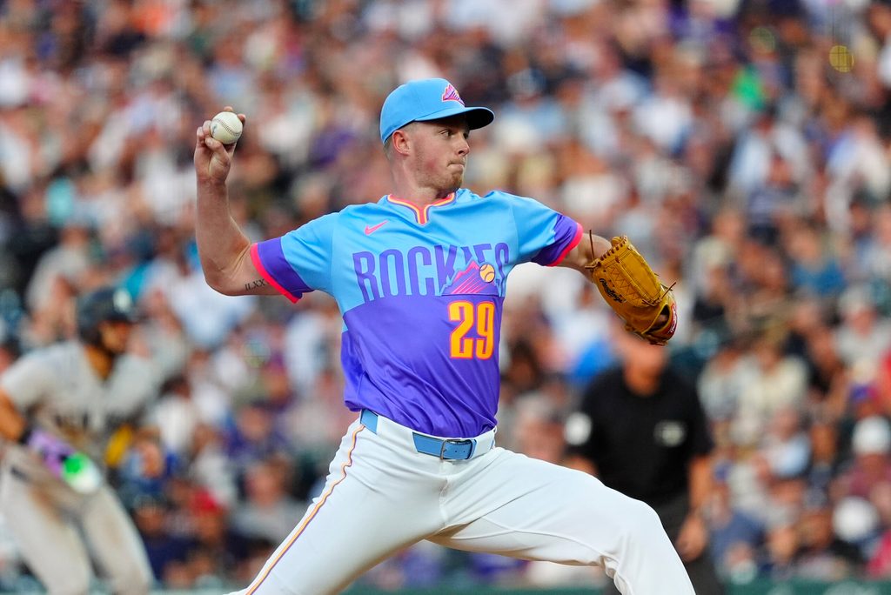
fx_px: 11143
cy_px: 298
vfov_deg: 3.1
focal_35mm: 450
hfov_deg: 4.6
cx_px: 446
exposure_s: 1/3200
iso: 2000
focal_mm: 300
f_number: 2.8
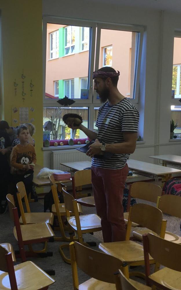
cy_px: 145
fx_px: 347
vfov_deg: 45.3
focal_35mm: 44
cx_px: 45
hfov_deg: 28.8
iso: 32
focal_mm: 3.3
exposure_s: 1/50
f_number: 2.4
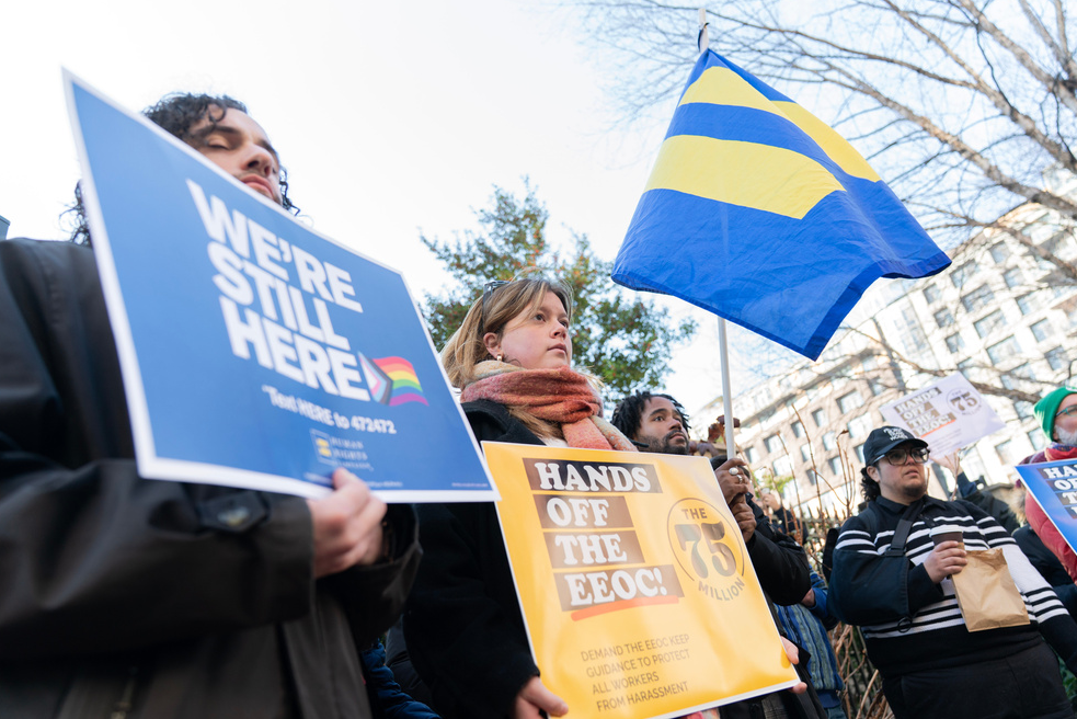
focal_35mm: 25
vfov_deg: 51.3
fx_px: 748
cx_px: 553
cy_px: 369
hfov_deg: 71.5
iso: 320
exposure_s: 1/200
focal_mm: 24
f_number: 3.2
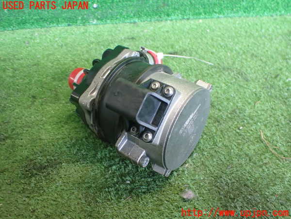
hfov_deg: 60.0
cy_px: 110
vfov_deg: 46.8
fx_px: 252
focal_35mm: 30
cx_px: 146
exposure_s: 1/80
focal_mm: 5.4
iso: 800
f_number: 2.3
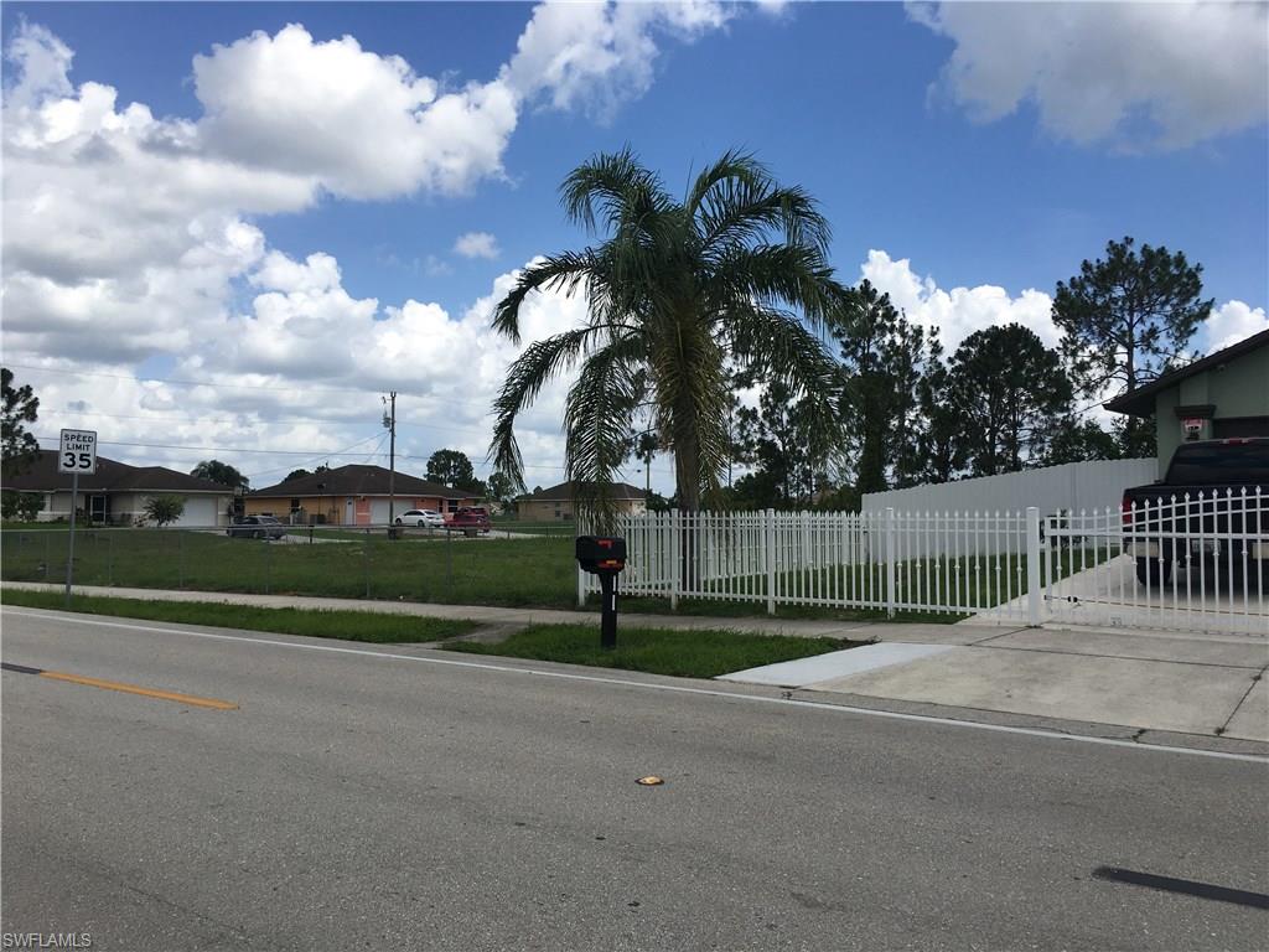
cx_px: 634
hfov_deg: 61.7
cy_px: 476
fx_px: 1063
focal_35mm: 29
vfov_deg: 48.2
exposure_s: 1/2331
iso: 25
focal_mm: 4.15
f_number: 2.2
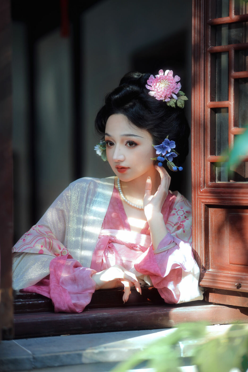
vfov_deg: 23.9
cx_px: 124
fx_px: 878
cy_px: 186
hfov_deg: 16.1
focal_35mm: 85
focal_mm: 85
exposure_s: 1/200
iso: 160
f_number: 1.8
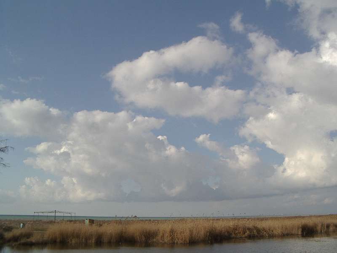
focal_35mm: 38
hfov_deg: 49.0
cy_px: 126
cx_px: 168
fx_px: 370
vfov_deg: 37.7
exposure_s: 1/640
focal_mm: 5.8
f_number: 4.8
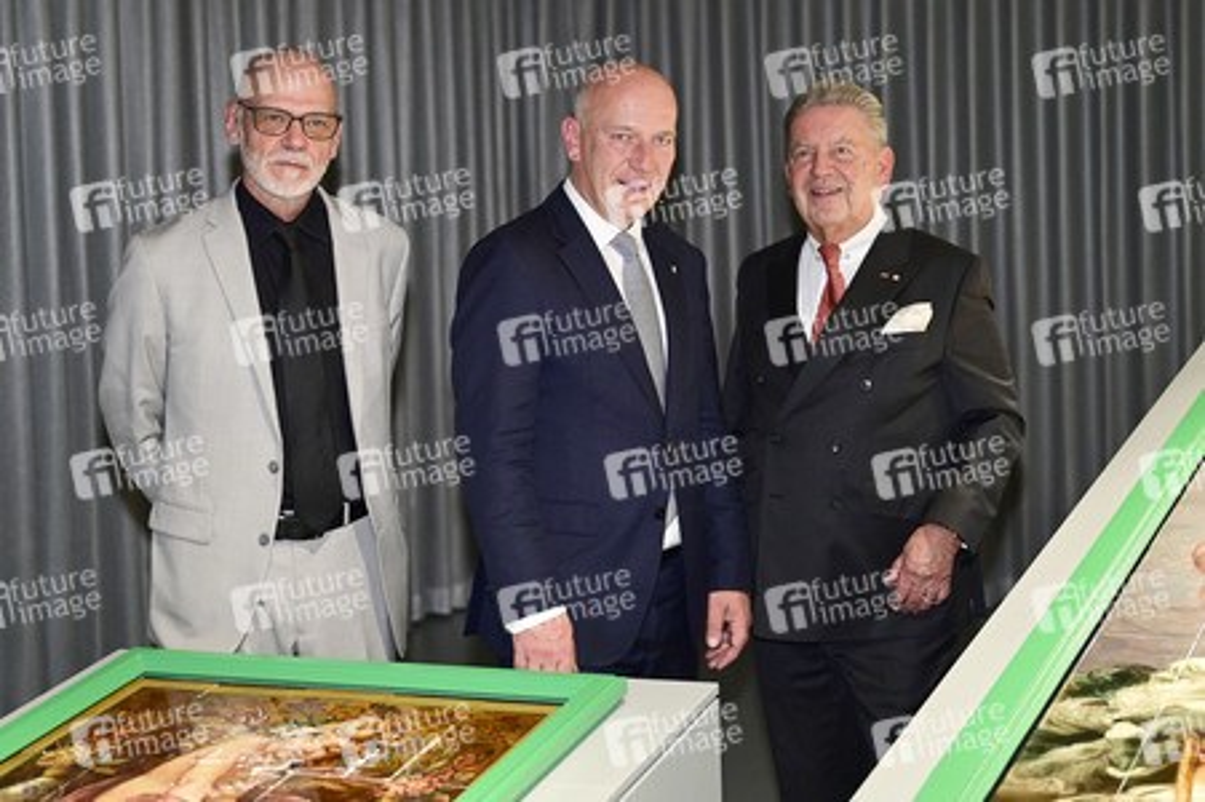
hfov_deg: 36.3
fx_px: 1840
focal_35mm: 55
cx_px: 602
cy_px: 401
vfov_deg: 24.6
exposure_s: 1/200
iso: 2000
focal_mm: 55
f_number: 2.8
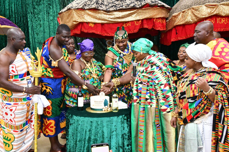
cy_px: 76
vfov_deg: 28.1
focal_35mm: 48
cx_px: 114
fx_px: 305
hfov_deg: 41.1
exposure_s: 1/100
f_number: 13
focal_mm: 32
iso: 8000
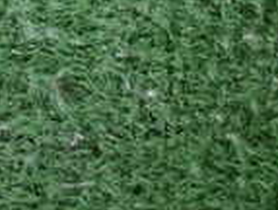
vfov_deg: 8.8
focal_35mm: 159
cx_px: 548
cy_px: -220
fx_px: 1280
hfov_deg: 11.3
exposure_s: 1/15
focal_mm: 6.83
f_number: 2.7
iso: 800
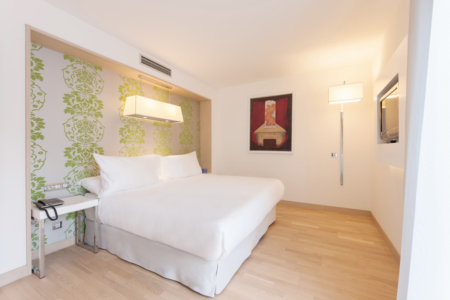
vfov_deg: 77.3
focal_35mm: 15
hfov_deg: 100.4
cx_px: 225
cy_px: 150
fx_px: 187
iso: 100
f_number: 8
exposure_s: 1/2.5
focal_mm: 15
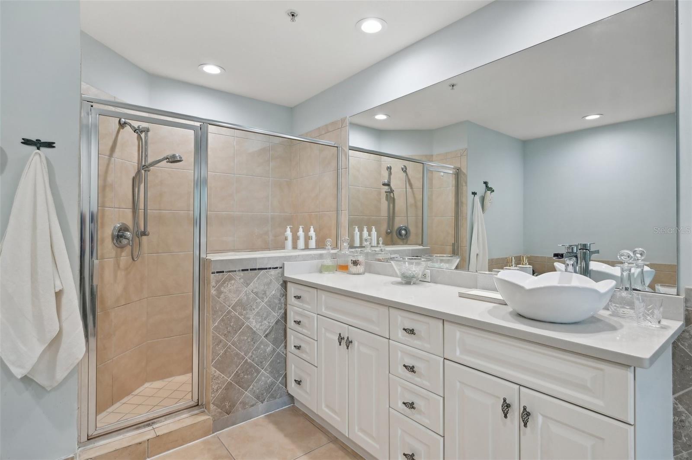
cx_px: 346
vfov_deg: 70.3
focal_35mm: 17
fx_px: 326
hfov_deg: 93.3
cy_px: 230
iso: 400
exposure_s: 1/25
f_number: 8
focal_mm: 17
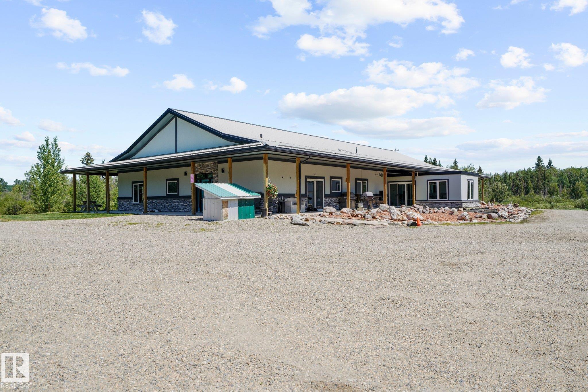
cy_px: 196
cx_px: 294
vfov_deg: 53.1
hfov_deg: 73.7
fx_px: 392
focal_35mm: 24
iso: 100
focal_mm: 24
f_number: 8
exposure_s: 1/100
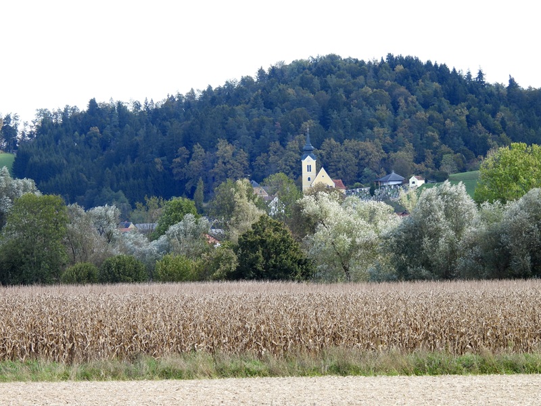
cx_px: 270
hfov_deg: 9.0
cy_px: 203
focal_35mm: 220
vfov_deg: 6.8
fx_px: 3438
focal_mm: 39.3
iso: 110
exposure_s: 1/125
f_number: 4.5
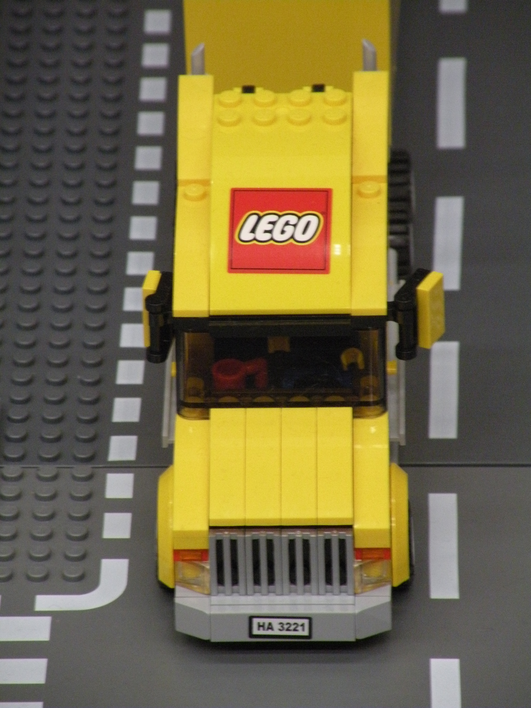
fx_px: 6893
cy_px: 354
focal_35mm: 337
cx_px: 266
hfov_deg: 4.4
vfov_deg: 5.9
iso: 400
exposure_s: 1/32.6
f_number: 4.5
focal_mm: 59.6
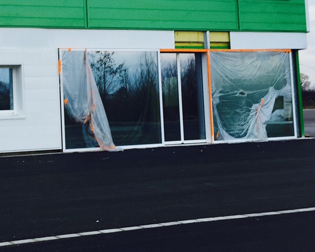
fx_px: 634
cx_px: 19
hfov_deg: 26.8
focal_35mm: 68
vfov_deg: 22.3
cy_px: 63
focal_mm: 4.15
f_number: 2.2
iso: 32
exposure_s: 1/60
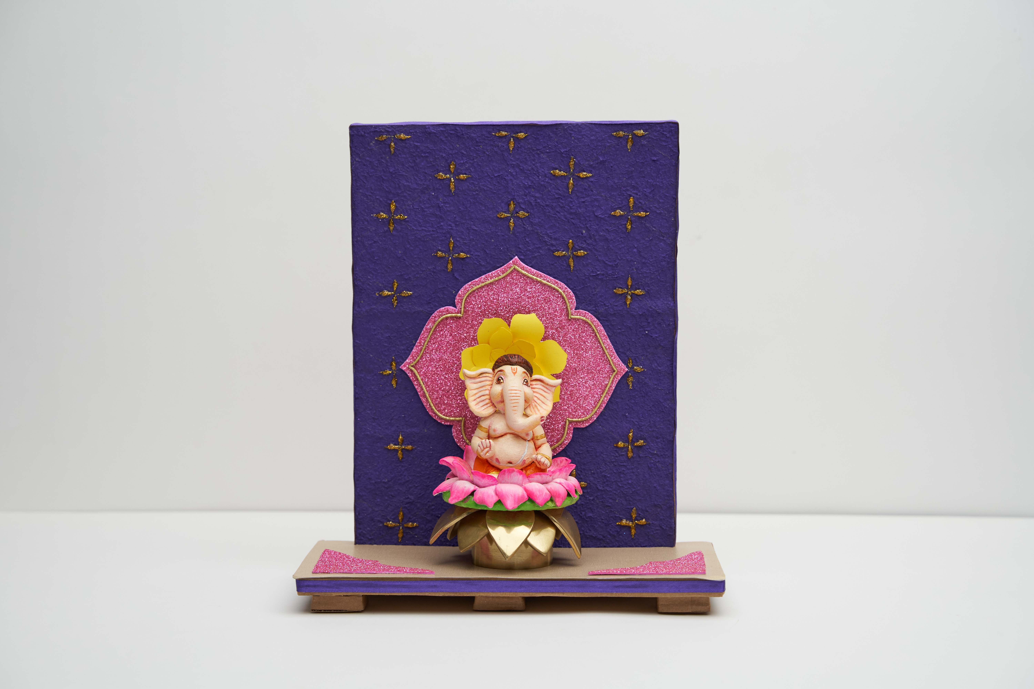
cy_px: 344
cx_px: 517
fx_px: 1982
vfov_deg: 19.7
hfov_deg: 29.2
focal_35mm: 69
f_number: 6.3
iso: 640
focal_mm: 69
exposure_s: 1/60
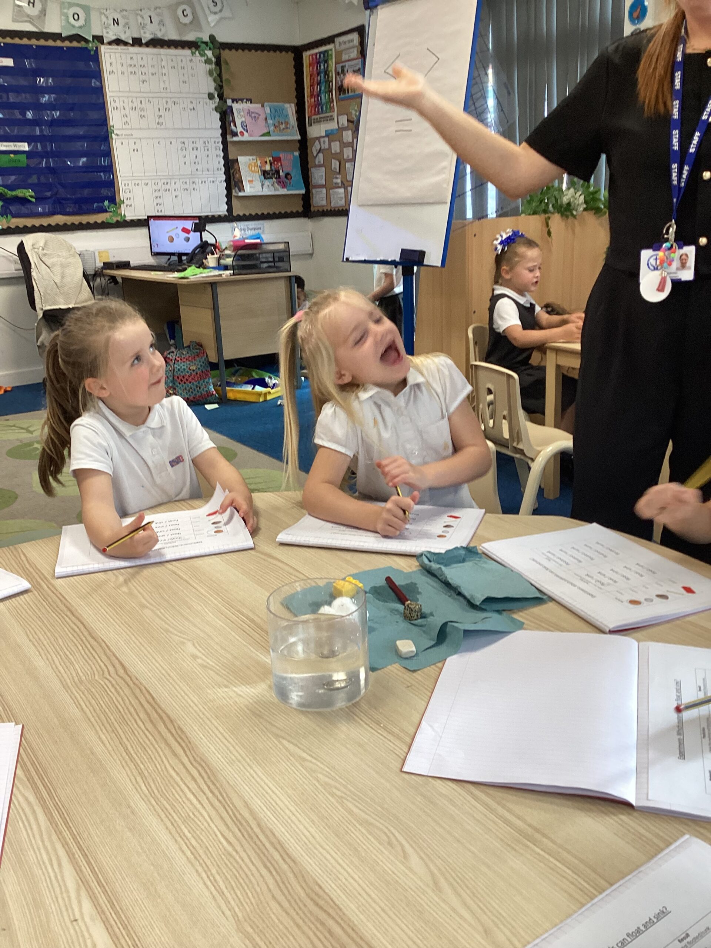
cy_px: 474
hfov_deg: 45.4
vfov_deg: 58.4
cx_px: 356
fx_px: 849
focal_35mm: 31
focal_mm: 3.3
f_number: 2.4
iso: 64
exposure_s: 1/50
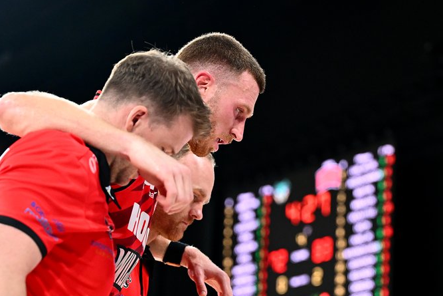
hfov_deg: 23.9
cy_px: 174
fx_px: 1046
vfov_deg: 16.1
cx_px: 183
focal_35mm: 85
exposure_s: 1/1600
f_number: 2.8
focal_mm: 70
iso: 2500
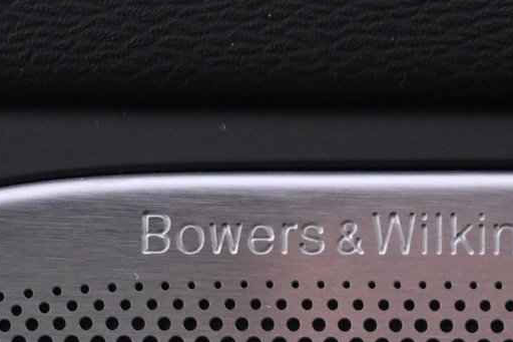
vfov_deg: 7.8
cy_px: 341
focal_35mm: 176
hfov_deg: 11.6
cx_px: 500
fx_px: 2501
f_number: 5.3
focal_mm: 37
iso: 2500
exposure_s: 1/30
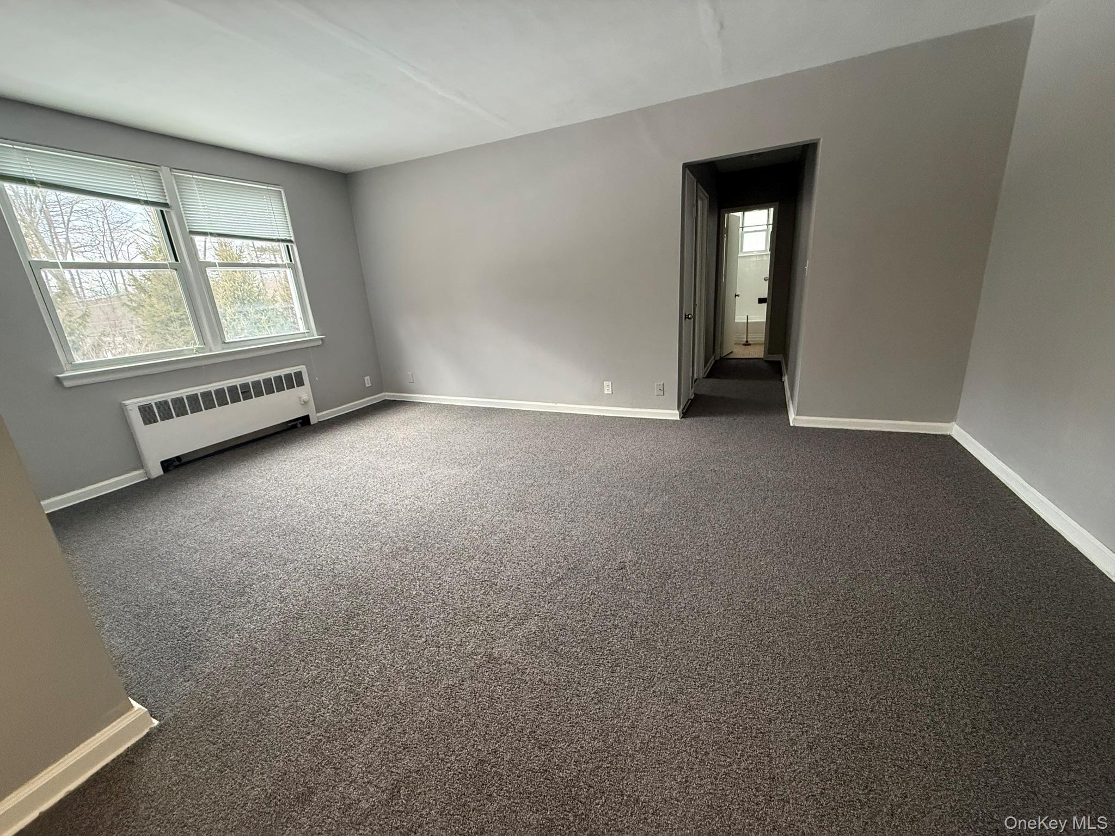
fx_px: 451
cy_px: 418
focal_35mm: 14
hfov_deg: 102.1
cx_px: 558
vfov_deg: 85.7
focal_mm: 2.22
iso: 320
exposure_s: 1/60
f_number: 2.2
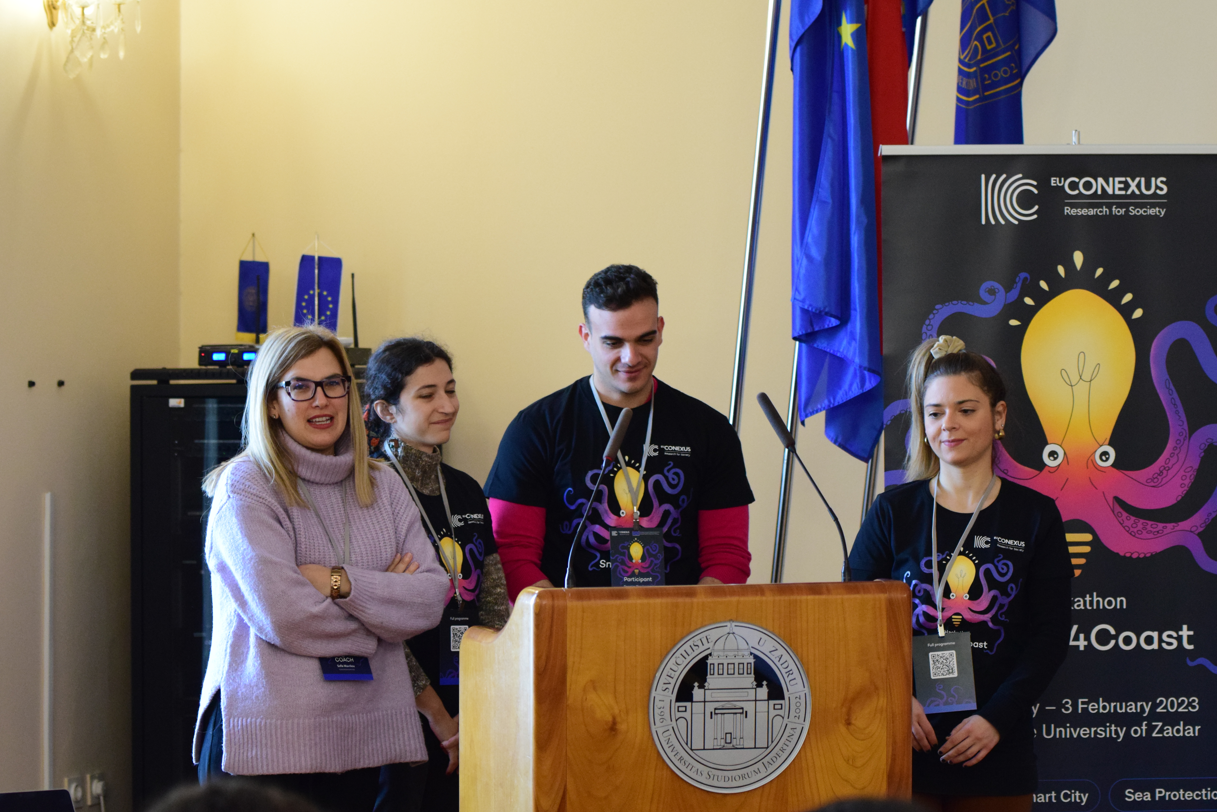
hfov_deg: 15.9
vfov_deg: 10.6
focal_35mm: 129
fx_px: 4361
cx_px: 657
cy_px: 417
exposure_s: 1/250
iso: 2500
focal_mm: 78
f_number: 2.8
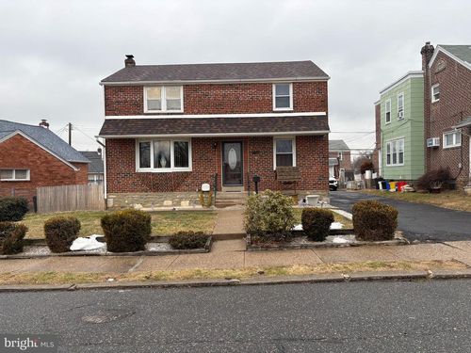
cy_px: 176
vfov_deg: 53.1
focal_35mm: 26
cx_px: 236
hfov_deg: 67.3
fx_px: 354
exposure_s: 1/336
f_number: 1.6
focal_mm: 5.96
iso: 50
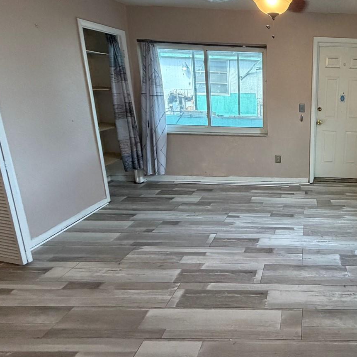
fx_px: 268
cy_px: 148
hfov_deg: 58.5
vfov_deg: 66.8
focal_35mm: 23
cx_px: 314
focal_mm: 2.22
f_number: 2.2
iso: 320
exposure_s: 1/60
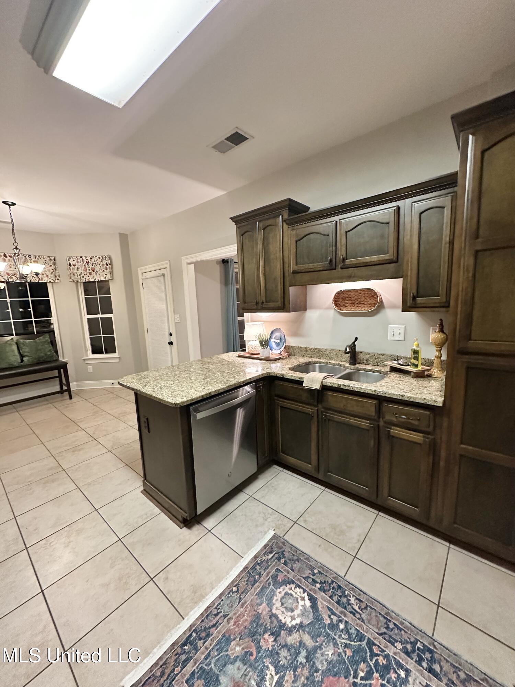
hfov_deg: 85.7
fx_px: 278
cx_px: 258
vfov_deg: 102.1
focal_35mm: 14
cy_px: 344
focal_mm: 2.22
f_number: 2.2
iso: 640
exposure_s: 1/60
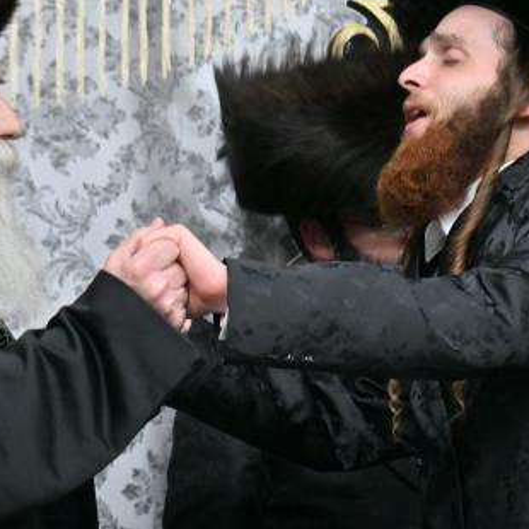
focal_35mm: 129
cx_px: 246
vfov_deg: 13.5
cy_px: 347
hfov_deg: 13.5
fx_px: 2230
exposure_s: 1/160
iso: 400
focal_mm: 46
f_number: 4
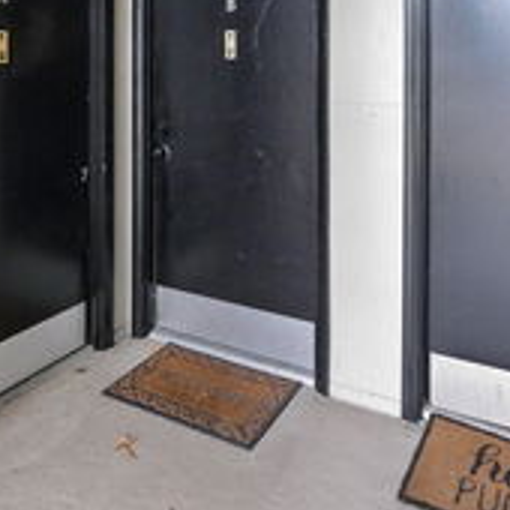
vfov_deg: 48.6
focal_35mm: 31
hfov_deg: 52.5
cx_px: 274
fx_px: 517
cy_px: 81
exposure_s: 1/60
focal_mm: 7
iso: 2000
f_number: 4
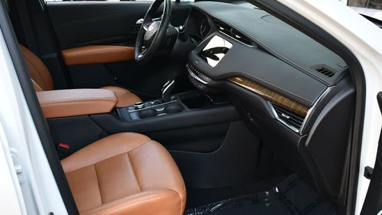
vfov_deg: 27.1
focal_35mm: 44
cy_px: 116
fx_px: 446
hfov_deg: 46.3
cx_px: 167
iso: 400
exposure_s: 1/250
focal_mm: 18
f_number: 4
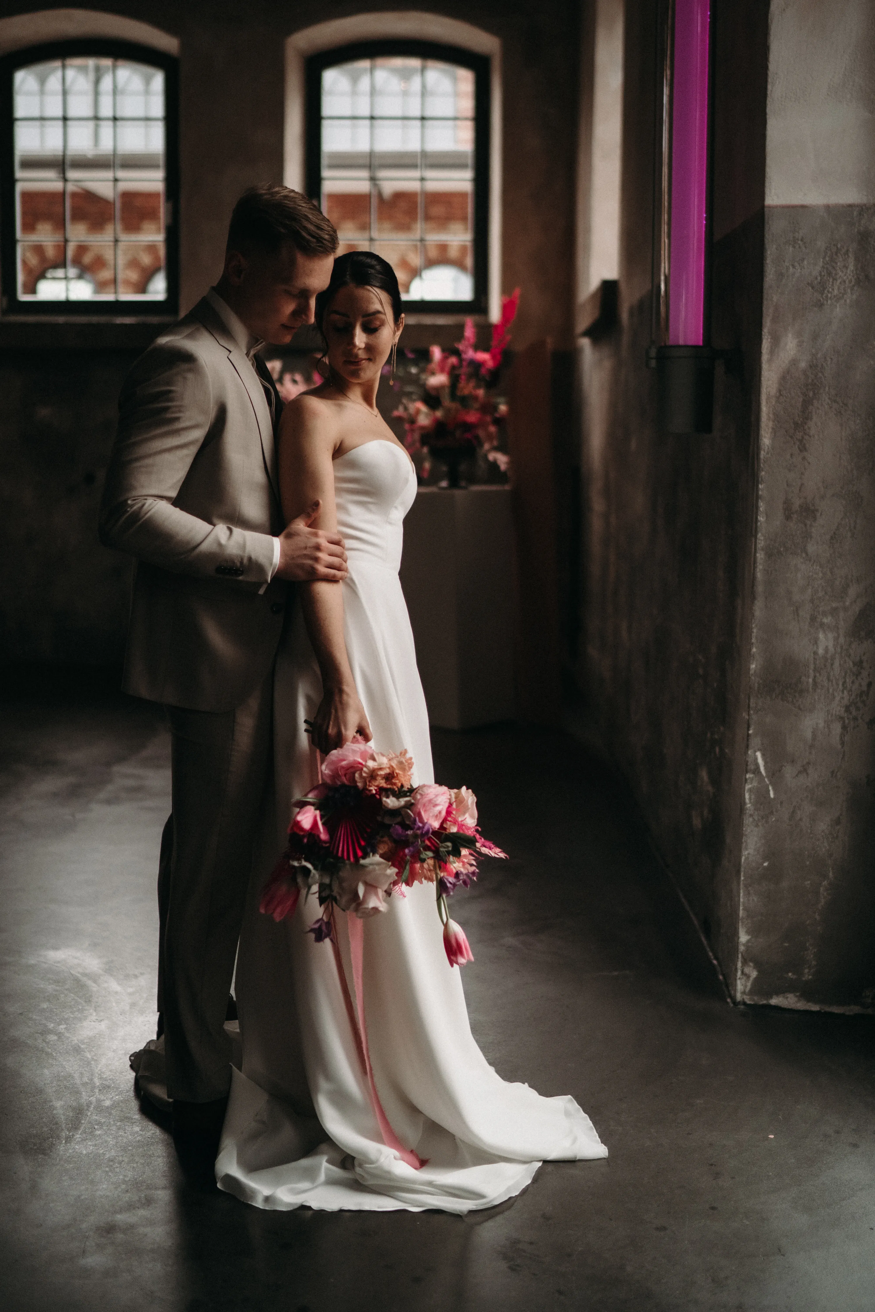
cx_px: 438
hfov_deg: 37.9
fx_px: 1276
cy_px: 656
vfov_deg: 54.4
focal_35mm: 35
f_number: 1.4
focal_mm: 35
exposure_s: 1/1250
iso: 640
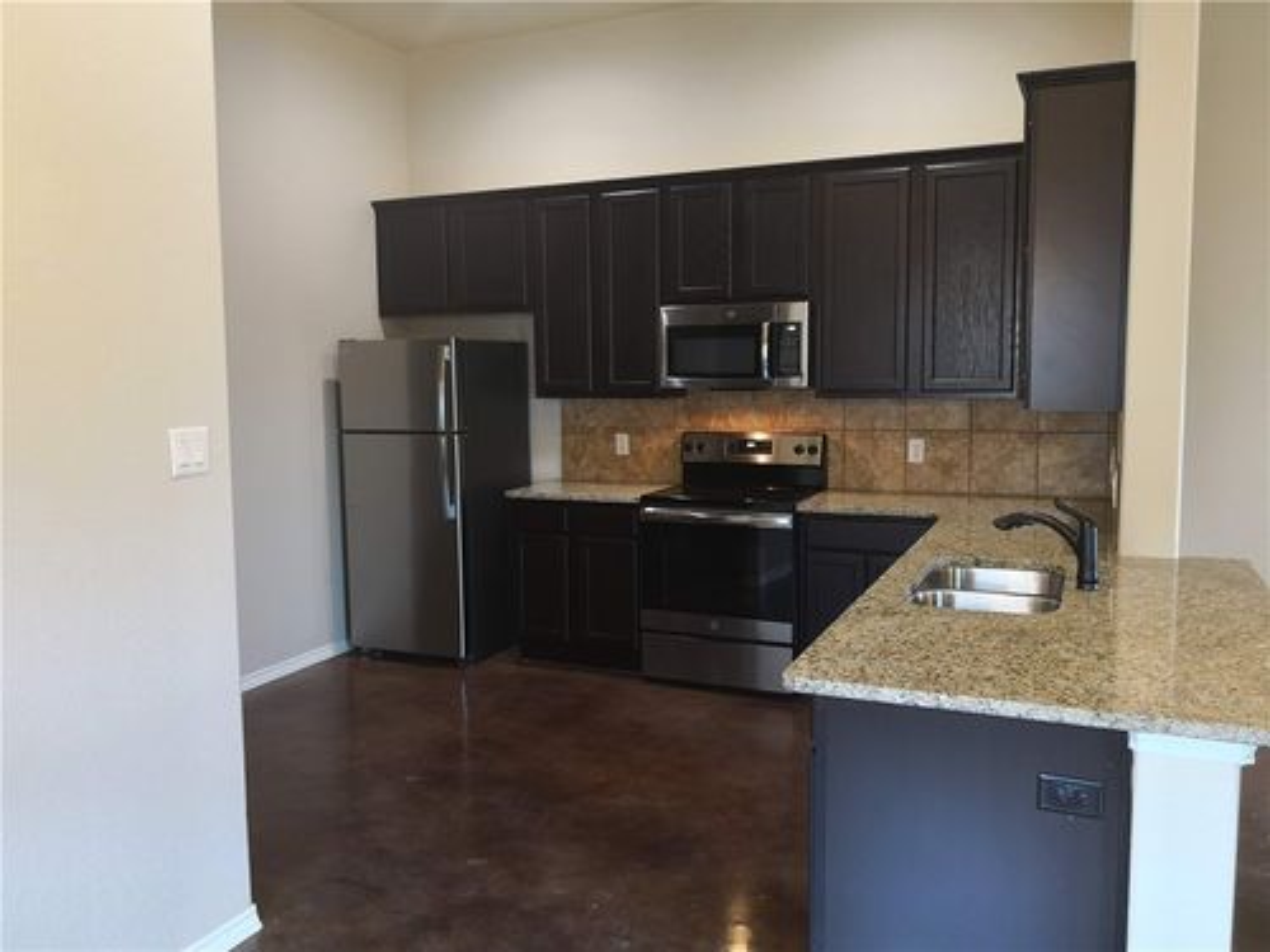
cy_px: 476
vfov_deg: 51.4
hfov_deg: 65.3
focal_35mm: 27
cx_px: 635
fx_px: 991
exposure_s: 1/30
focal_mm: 3.95
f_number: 1.6
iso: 160
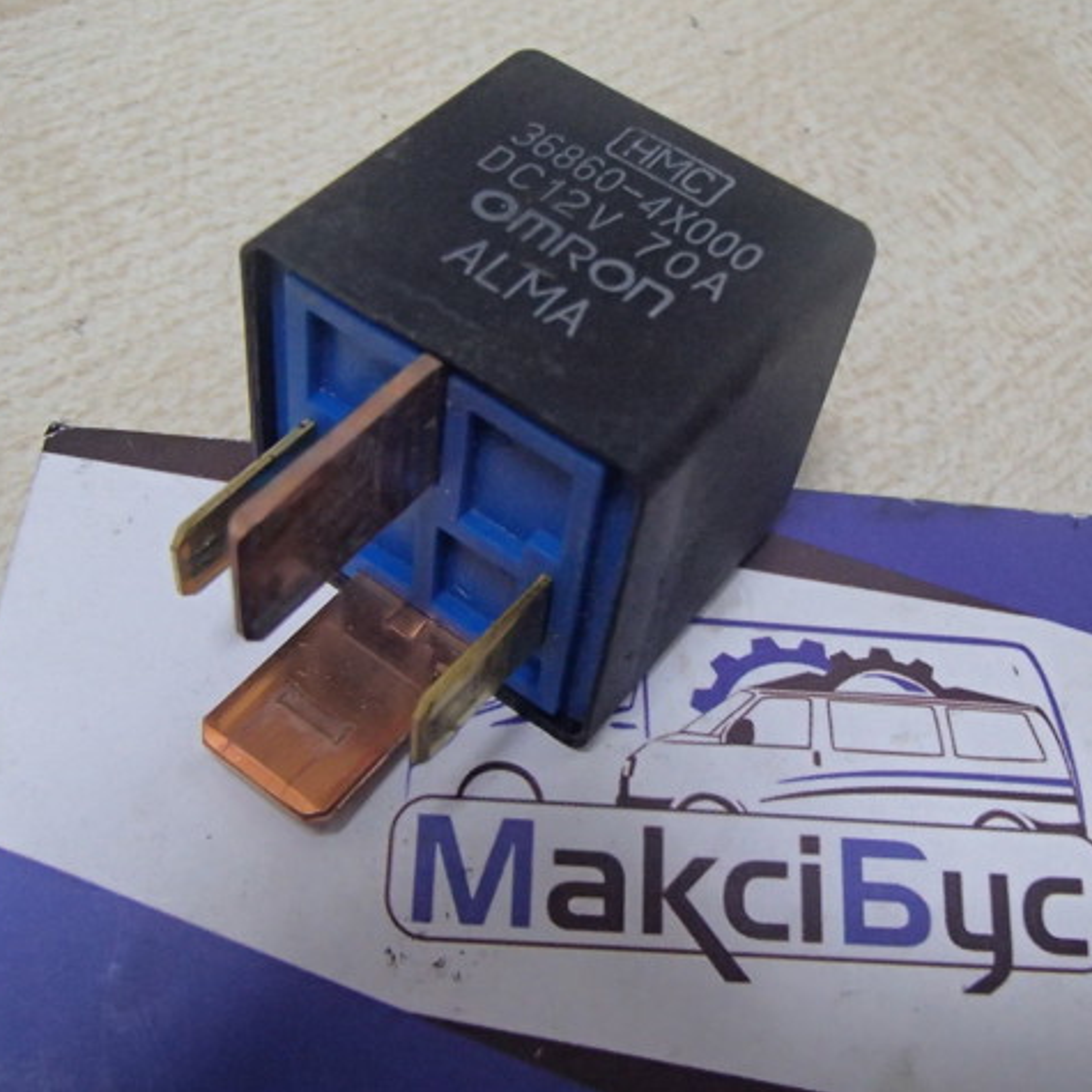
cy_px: 544
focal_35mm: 44
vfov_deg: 38.3
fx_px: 1570
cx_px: 559
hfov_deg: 38.3
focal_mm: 6.64
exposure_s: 1/60
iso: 800
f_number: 4.7
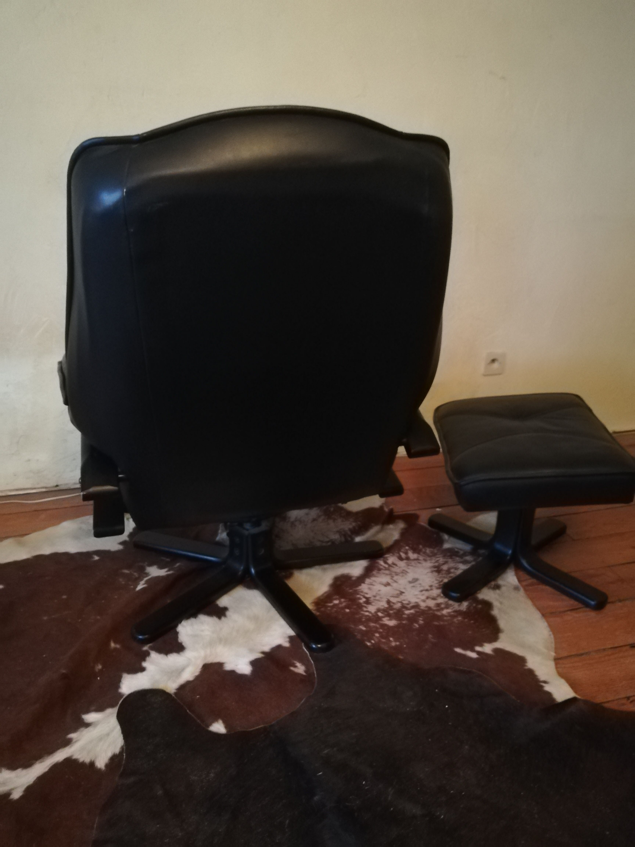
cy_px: 424
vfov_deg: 67.3
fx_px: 636
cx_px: 318
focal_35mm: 26
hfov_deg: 53.1
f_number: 2.2
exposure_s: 1/16.7
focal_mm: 3.81
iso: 1600
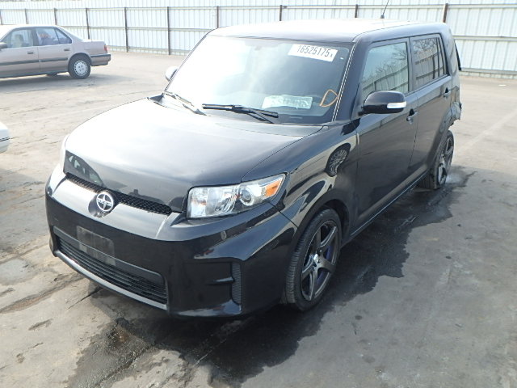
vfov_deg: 45.4
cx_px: 258
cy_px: 194
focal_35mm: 31
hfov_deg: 58.4
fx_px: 463
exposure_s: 1/125
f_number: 4.7
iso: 125
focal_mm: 5.6
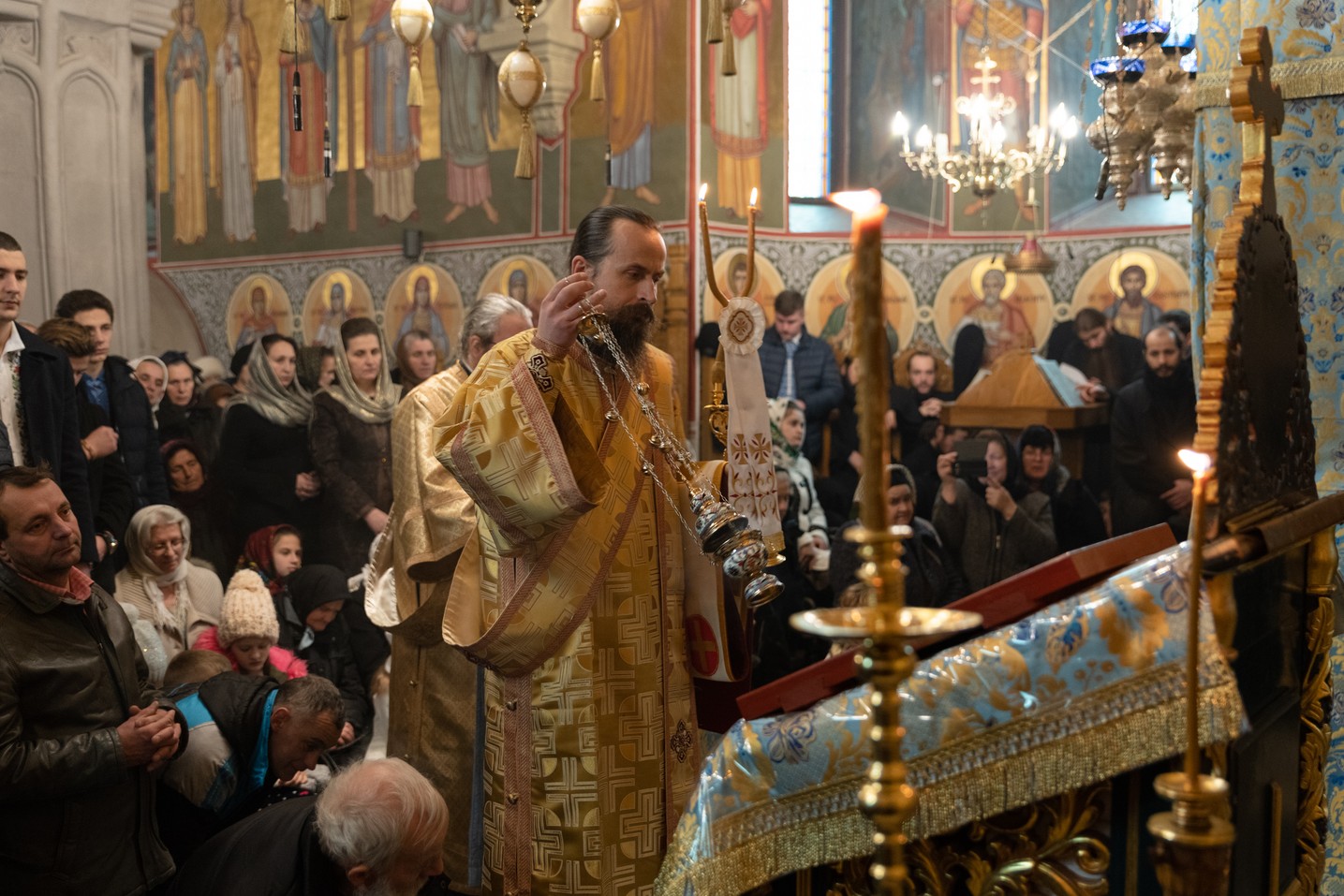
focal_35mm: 35
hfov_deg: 54.4
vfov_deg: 37.9
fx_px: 1307
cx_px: 672
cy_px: 448
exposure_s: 1/50
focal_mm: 35
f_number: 2.8
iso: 800
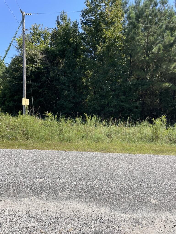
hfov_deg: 53.1
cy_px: 117
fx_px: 176
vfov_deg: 67.3
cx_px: 88
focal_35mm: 26
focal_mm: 4.2
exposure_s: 1/2132
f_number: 1.6
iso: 32
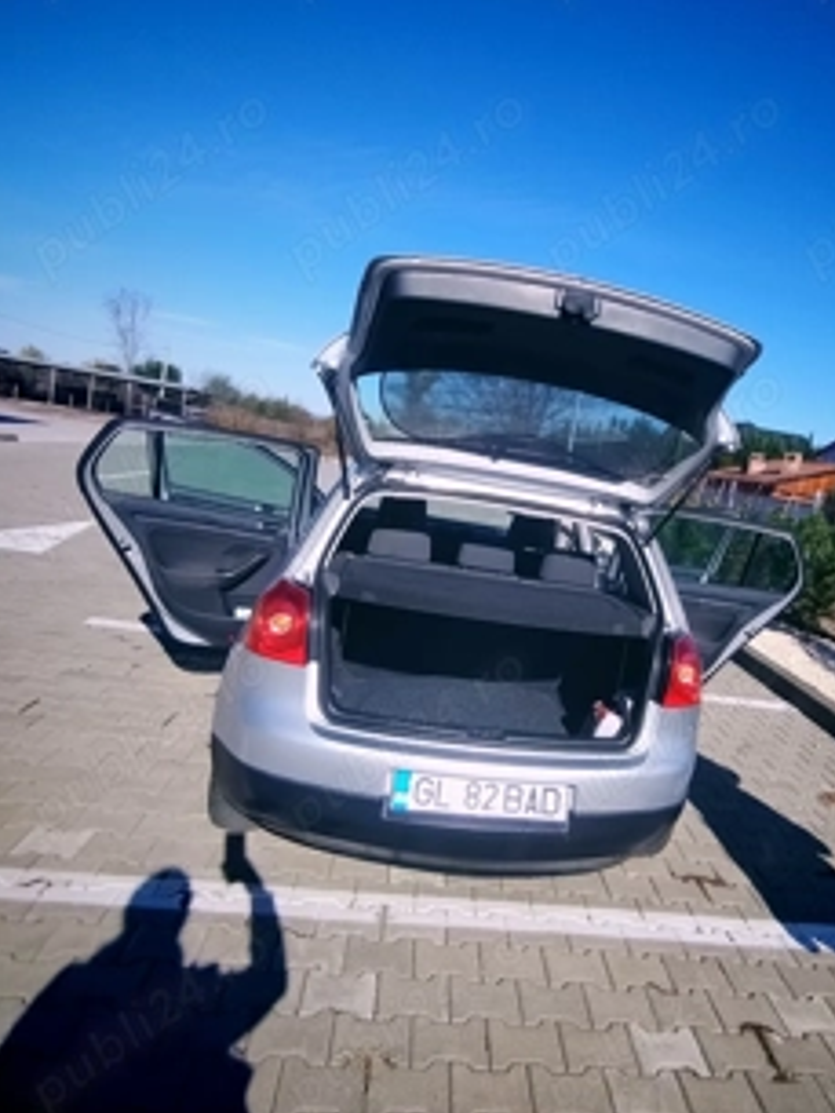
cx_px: 532
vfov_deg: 78.9
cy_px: 522
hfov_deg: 62.4
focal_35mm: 21
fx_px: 675
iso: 100
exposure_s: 1/1600
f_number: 2.2
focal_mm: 1.42
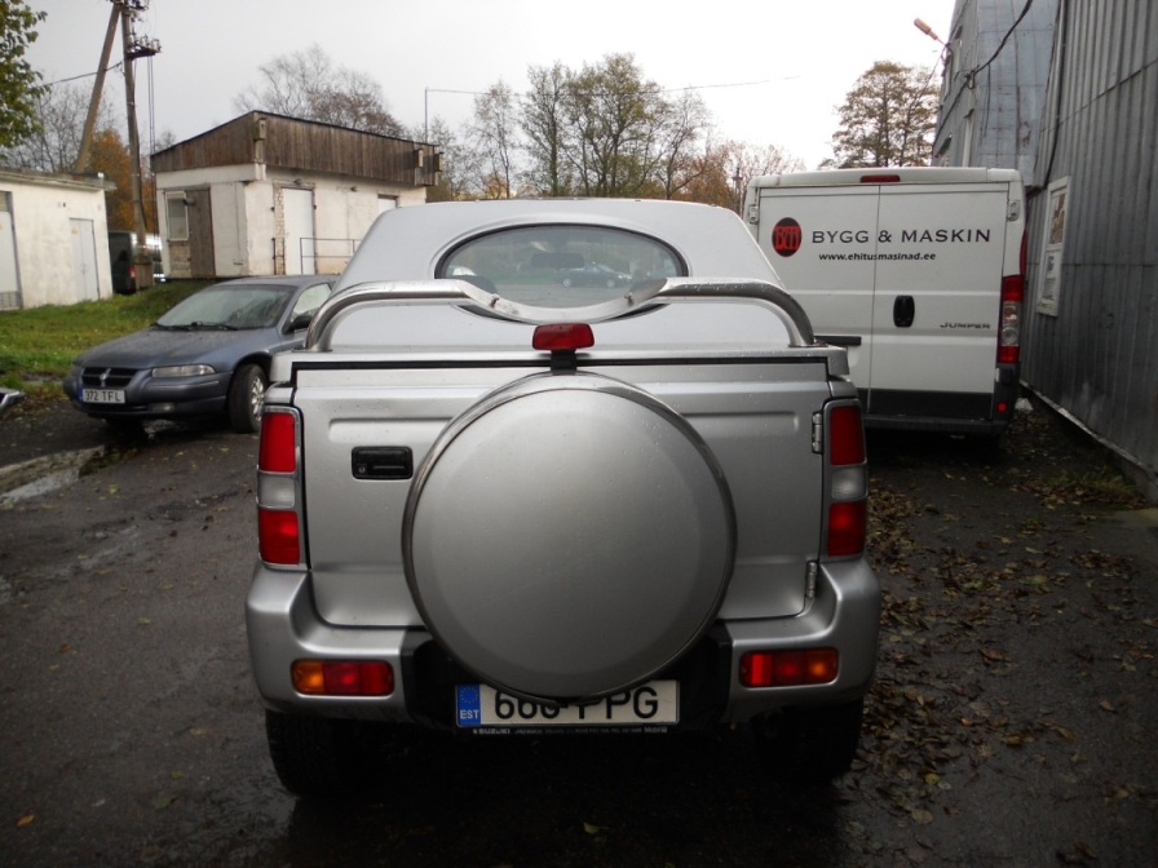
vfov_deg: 51.4
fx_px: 903
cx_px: 579
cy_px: 434
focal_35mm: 27
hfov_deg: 65.3
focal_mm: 4.9
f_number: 3.2
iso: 80
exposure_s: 1/100
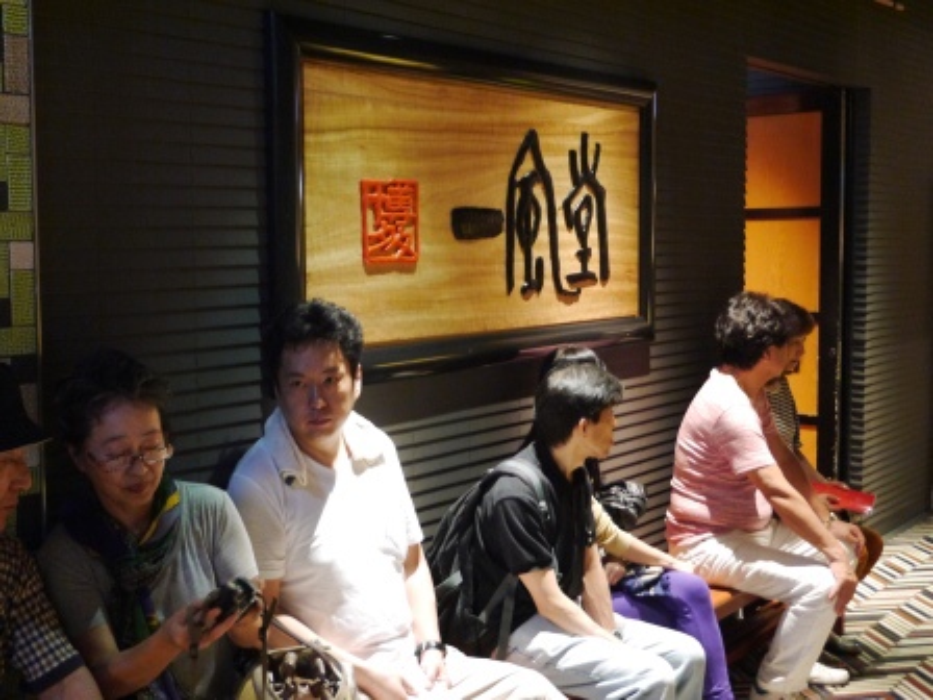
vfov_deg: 30.3
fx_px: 1294
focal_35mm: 48
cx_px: 466
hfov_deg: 39.7
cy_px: 350
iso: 1600
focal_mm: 24
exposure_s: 1/13
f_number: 4.9
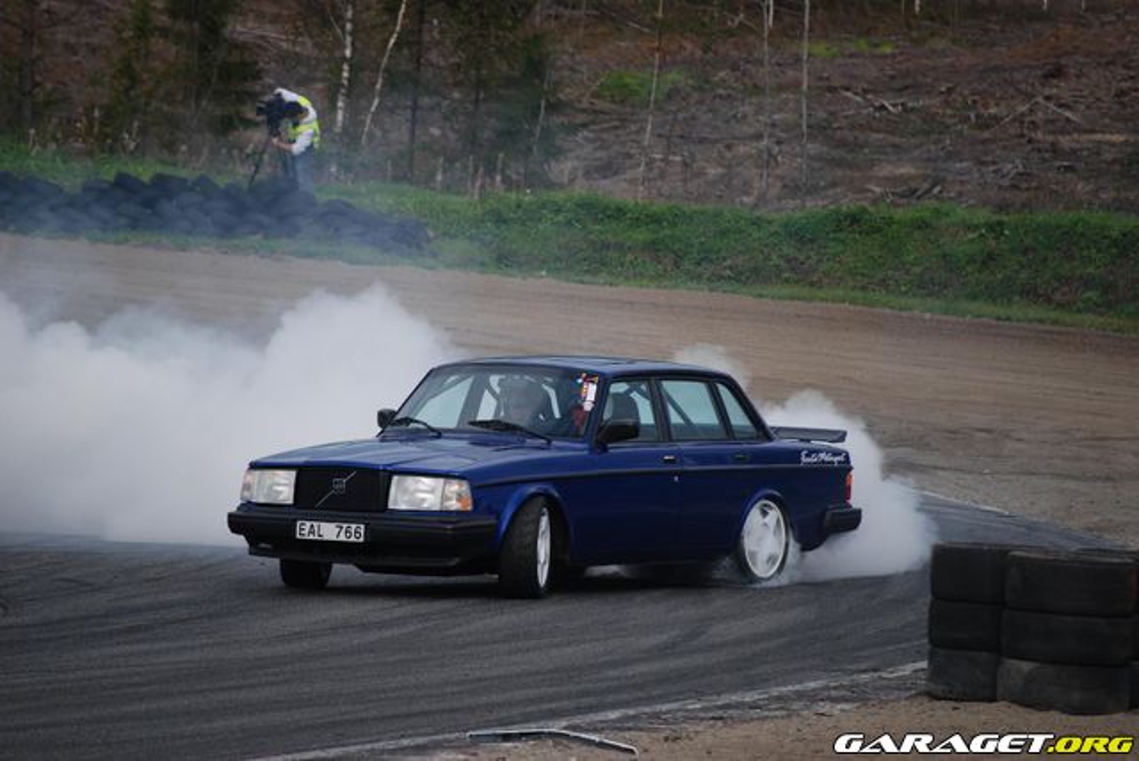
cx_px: 570
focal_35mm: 300
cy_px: 380
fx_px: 9500
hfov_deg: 6.9
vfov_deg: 4.6
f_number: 5.6
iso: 200
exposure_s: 1/500
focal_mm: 200
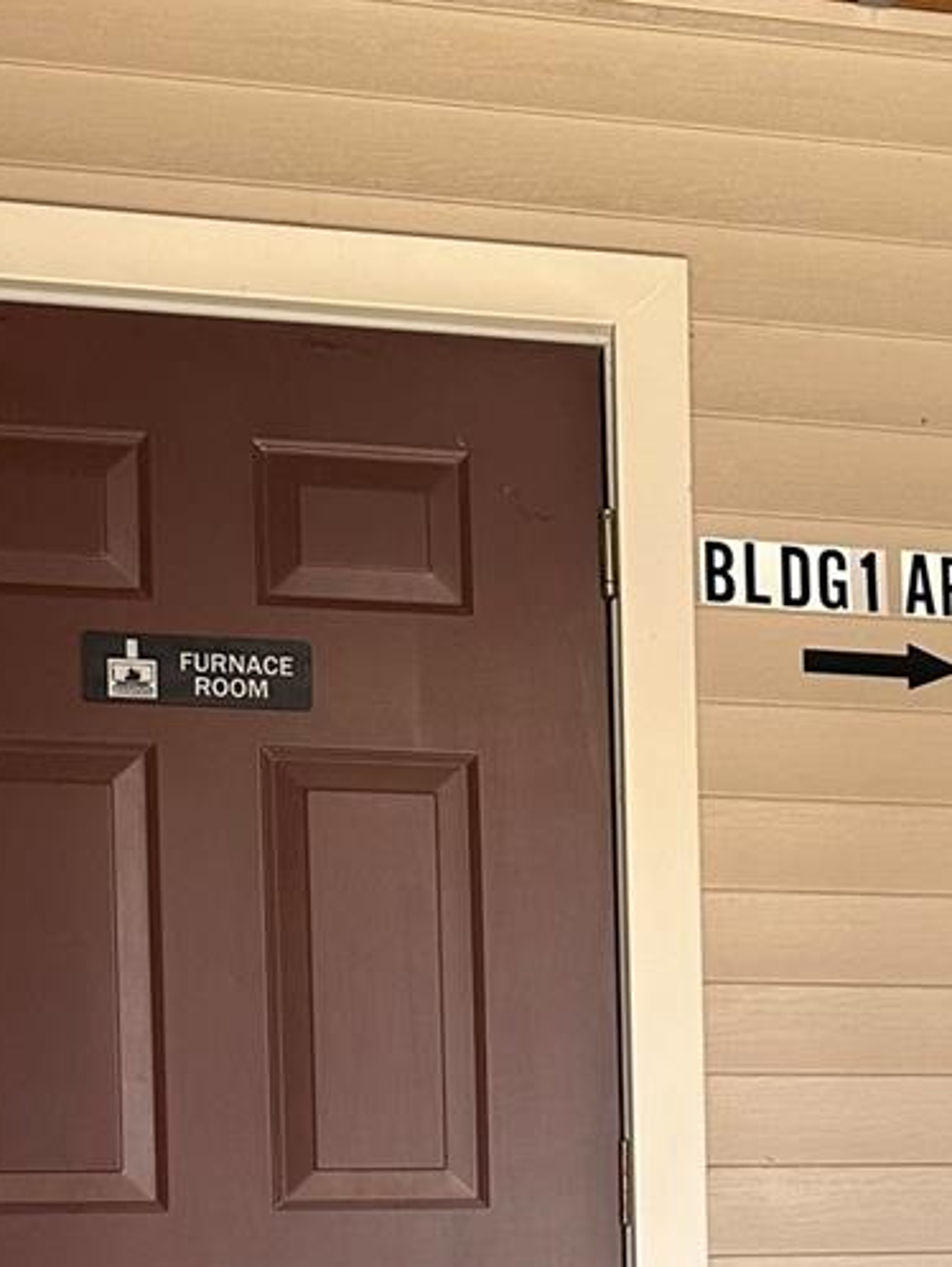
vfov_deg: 25.1
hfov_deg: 18.5
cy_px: 1257
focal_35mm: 74
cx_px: 1247
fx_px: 2711
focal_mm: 6.86
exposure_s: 1/121
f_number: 1.78
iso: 125
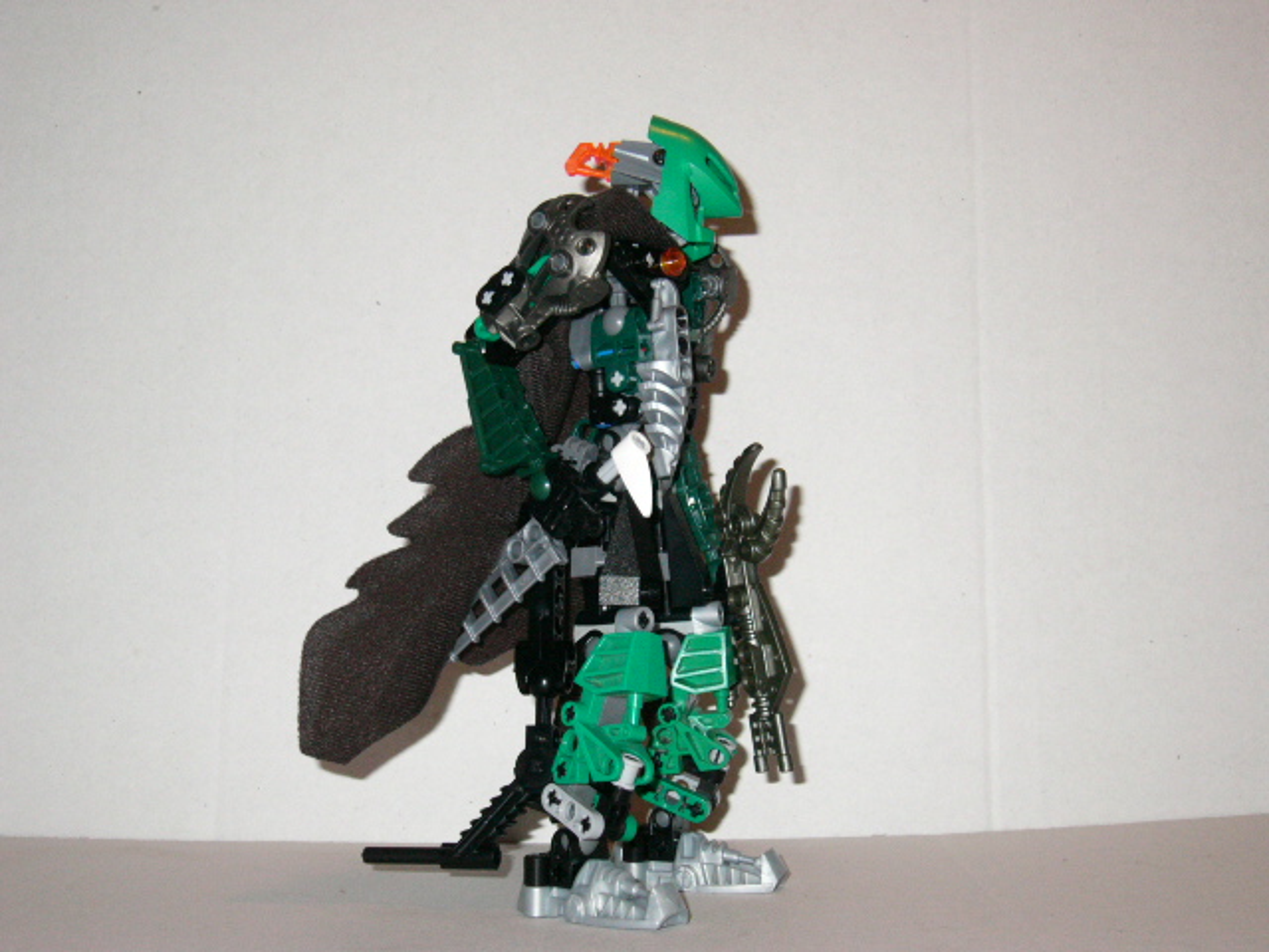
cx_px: 634
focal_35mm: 53
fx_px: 1943
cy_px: 476
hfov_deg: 36.2
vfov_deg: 27.5
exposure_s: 1/60
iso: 200
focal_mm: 8.8
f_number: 3.4
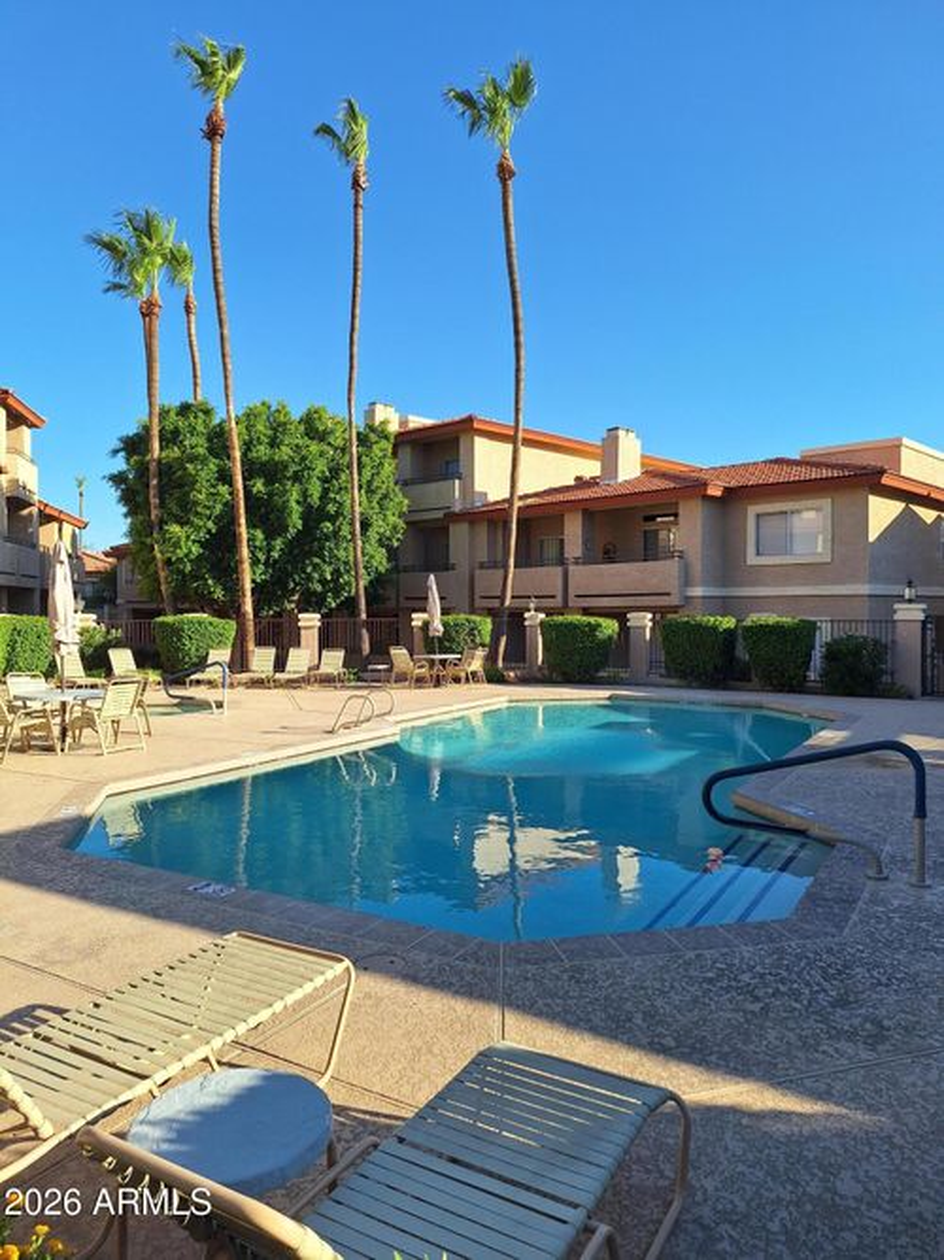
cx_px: 472
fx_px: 837
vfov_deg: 73.9
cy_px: 630
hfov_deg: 58.9
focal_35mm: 23
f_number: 1.8
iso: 40
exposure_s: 1/1802
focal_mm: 5.54
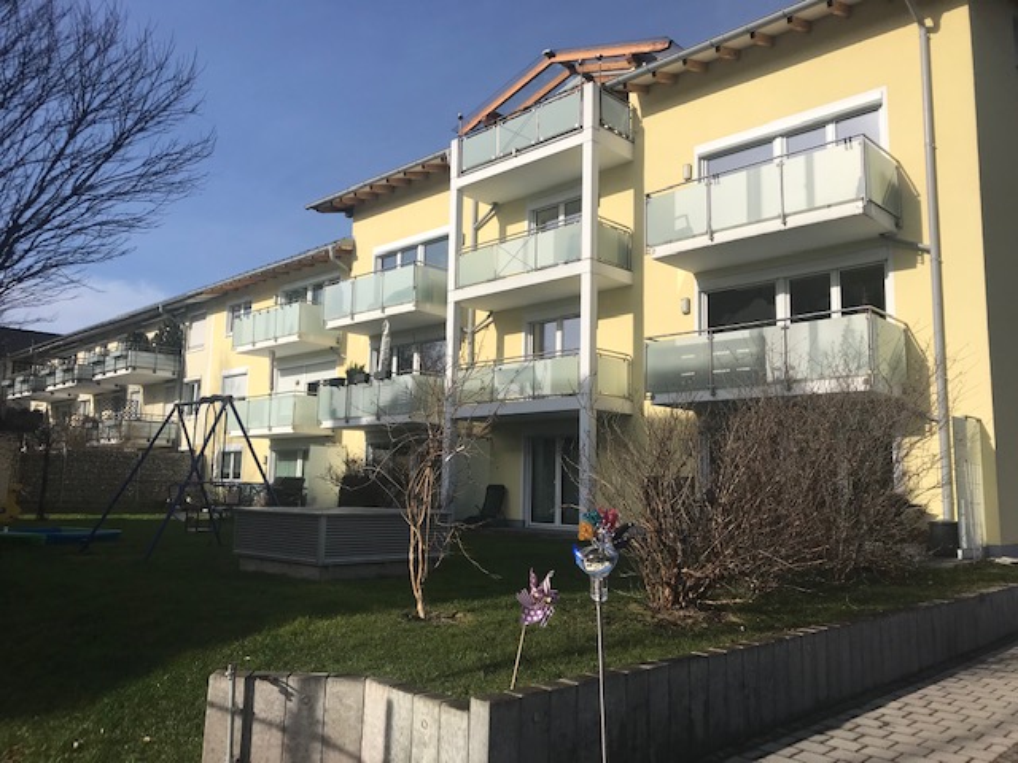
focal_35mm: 28
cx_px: 509
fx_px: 823
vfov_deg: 49.7
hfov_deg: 63.4
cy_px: 382
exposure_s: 1/4000
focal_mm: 3.99
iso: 20
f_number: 1.8
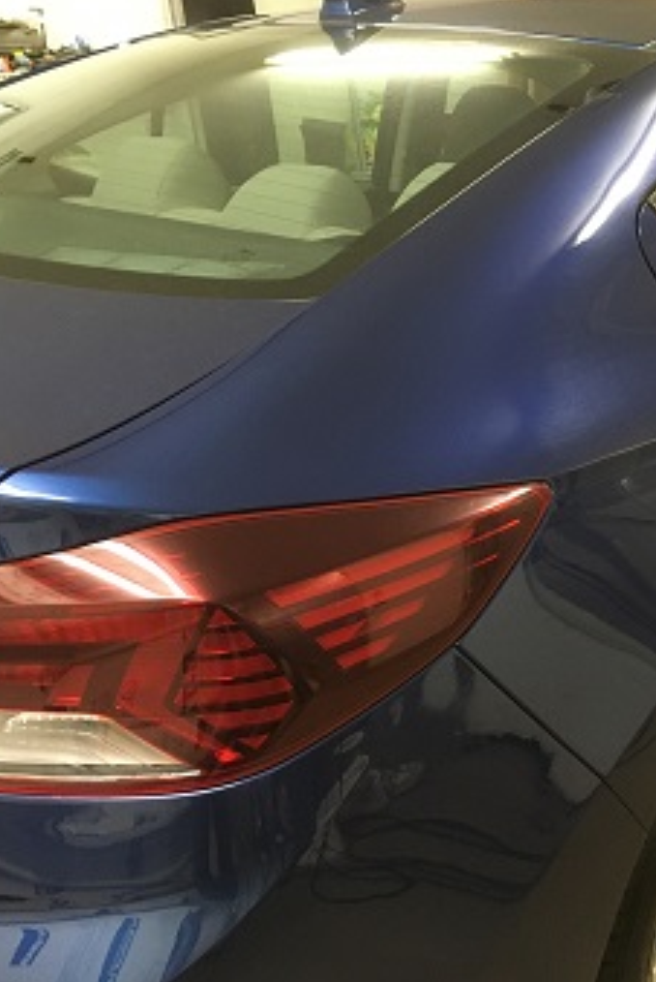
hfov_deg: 31.8
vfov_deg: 47.4
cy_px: 487
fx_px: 1118
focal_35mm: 41
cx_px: 534
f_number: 2.2
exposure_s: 1/30
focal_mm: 4.15
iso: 200
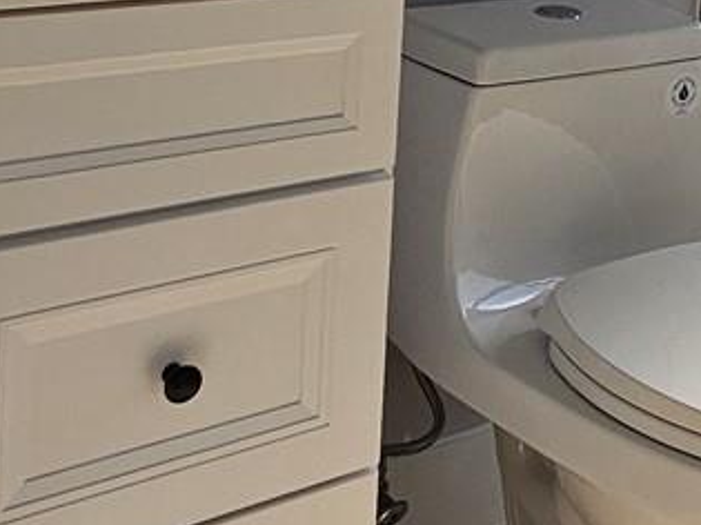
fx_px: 1336
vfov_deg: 19.8
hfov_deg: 27.0
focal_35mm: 66
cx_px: 774
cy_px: -220
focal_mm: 2.2
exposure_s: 1/838
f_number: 2.2
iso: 64
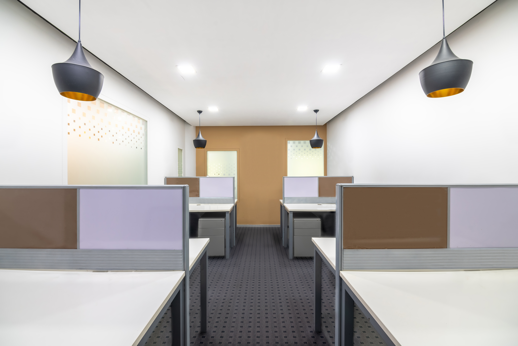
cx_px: 259
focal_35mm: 16
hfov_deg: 96.7
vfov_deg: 73.8
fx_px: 230
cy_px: 173
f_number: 9
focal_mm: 16
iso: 250
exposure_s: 1/25
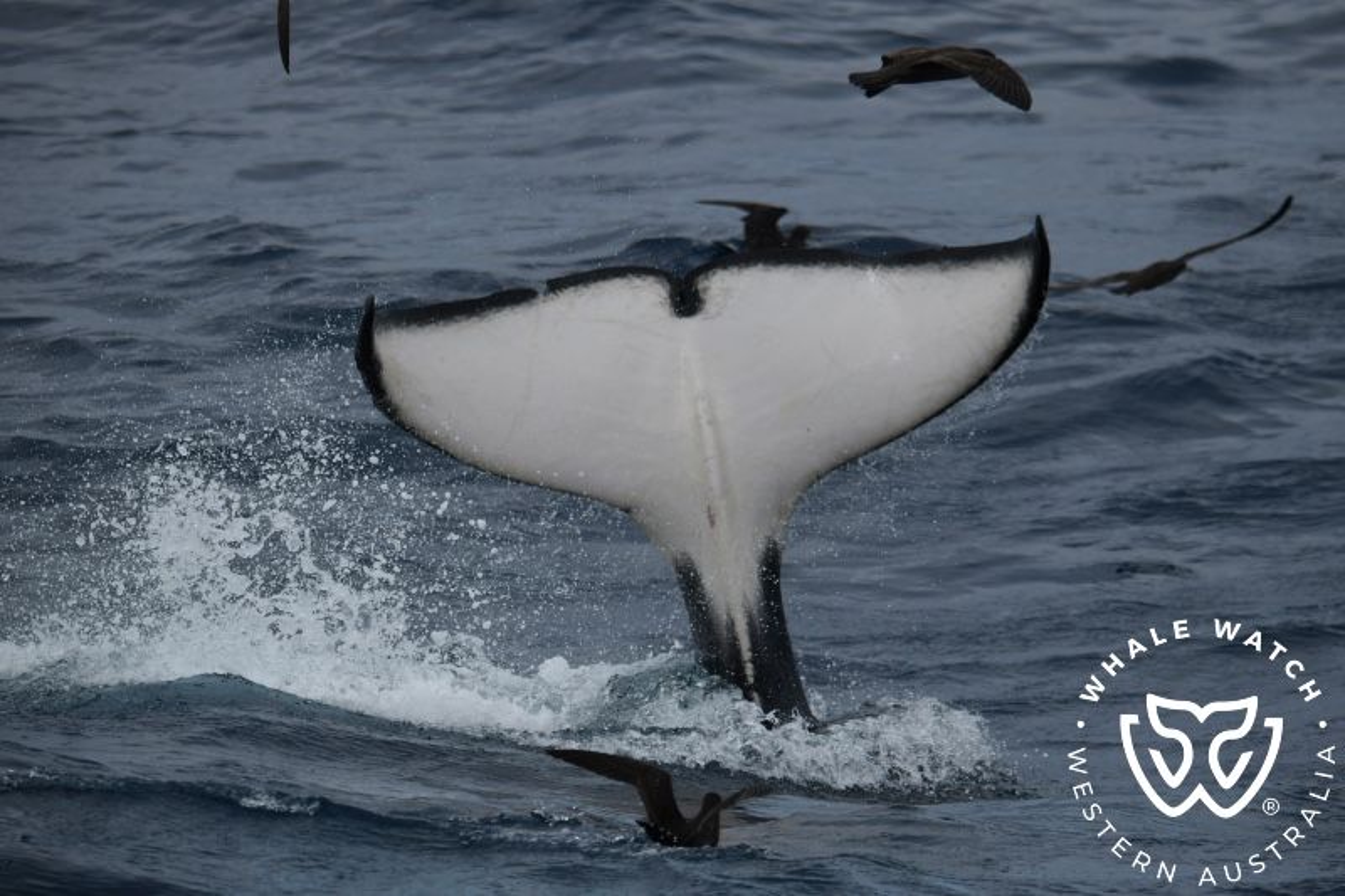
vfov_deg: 5.7
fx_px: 8964
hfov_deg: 8.6
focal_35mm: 240
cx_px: 672
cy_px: 448
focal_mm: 240
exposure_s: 1/8000
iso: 720
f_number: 5.6
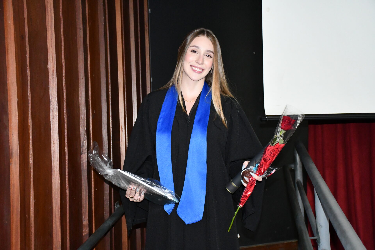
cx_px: 188
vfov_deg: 22.6
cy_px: 125
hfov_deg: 33.4
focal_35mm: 60
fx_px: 625
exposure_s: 1/60
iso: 6400
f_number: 4.5
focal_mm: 40
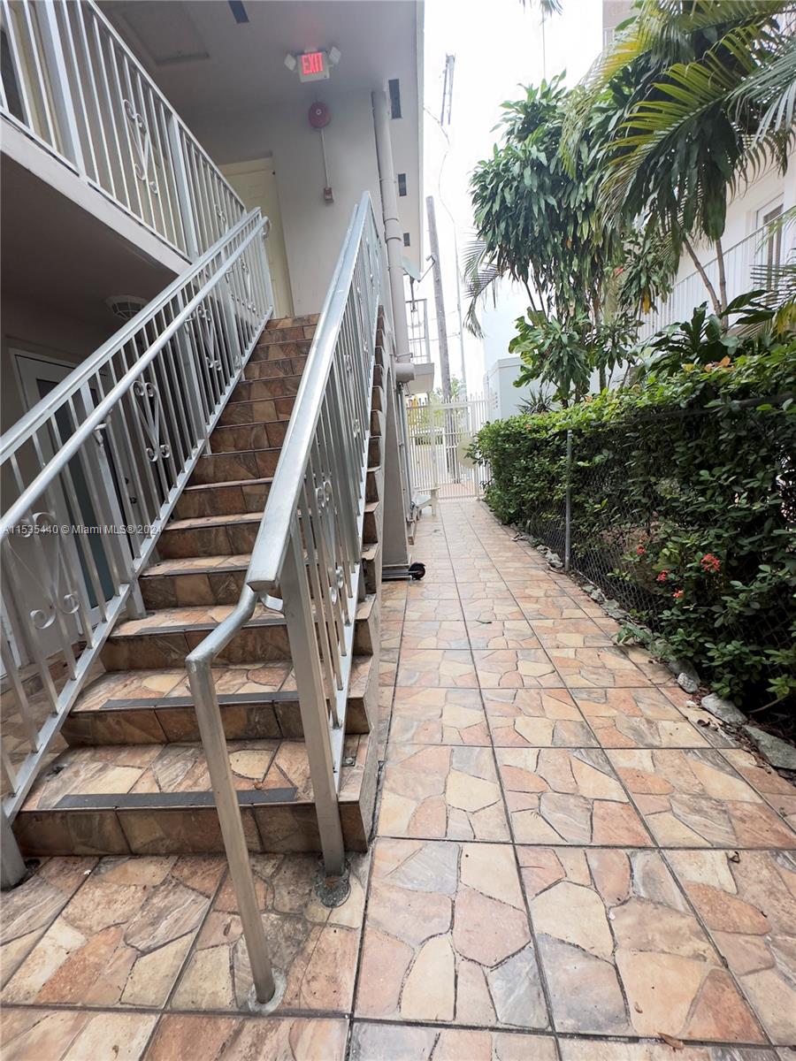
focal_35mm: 14
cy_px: 530
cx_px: 398
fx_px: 429
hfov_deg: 85.7
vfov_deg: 102.1
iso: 200
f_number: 2.2
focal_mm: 2.22
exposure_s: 1/99
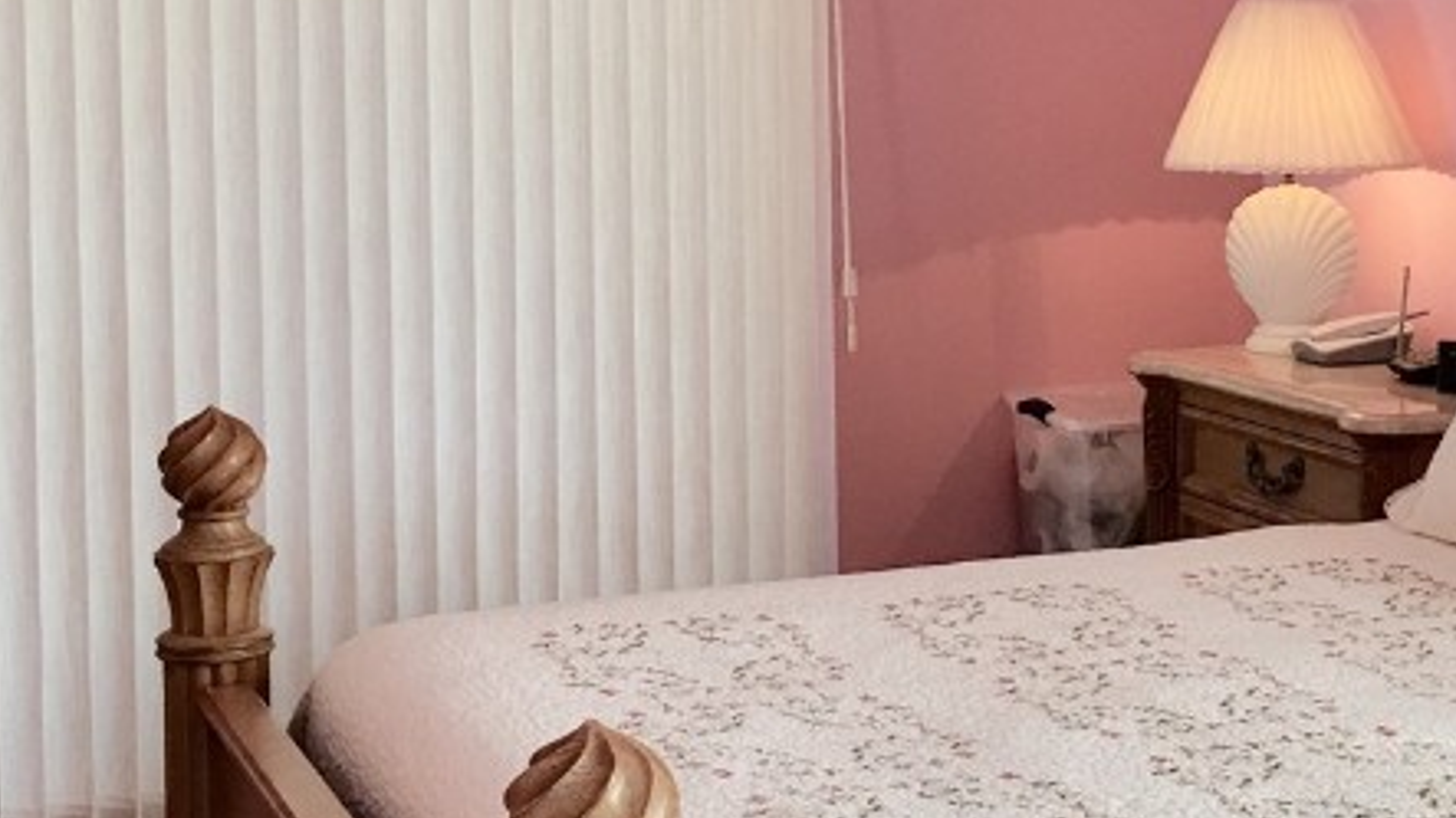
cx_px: 963
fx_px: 2818
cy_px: 154
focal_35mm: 73
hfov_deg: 28.8
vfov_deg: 16.4
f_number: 2.2
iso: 40
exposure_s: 1/30
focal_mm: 4.15
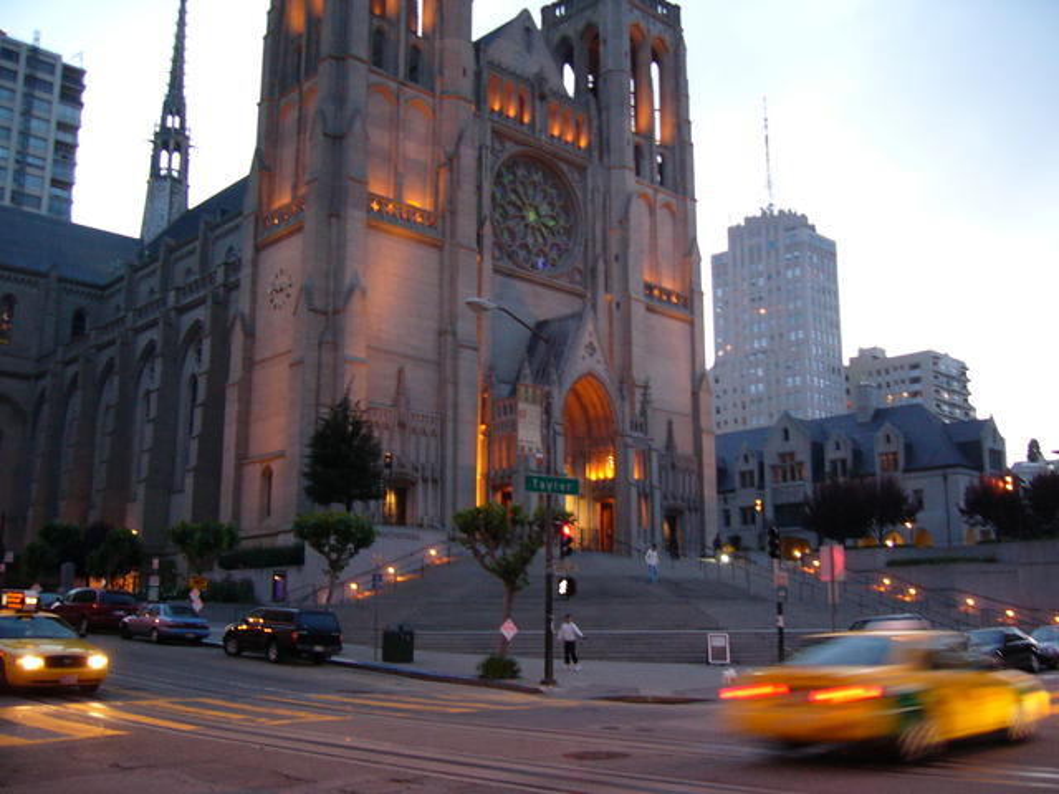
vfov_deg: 40.7
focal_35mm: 35
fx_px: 1071
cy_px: 397
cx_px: 530
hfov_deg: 52.6
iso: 200
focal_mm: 5.8
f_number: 2.8
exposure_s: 1/8
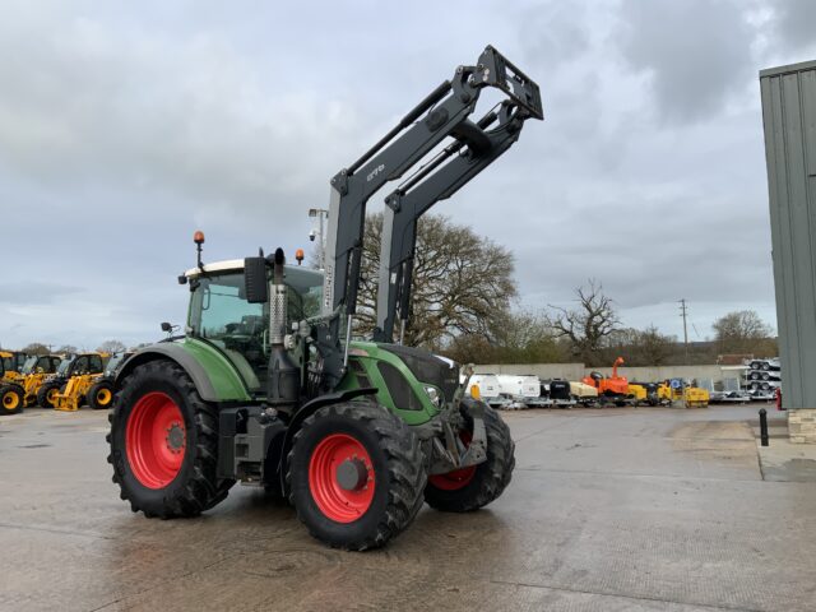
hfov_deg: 61.7
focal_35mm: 29
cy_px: 306
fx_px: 684
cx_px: 408
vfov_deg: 48.2
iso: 16
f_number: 1.8
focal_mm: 3
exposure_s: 1/650
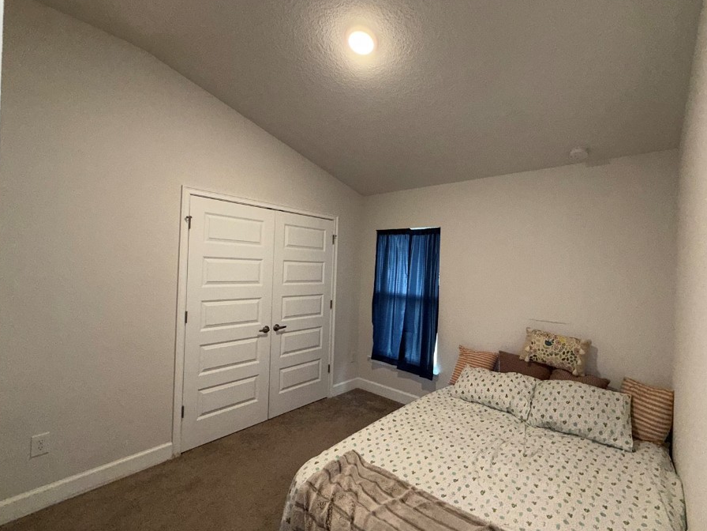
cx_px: 380
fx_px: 327
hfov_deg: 94.3
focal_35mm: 16
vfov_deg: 78.1
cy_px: 266
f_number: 2.2
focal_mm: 2.22
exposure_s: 1/60
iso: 160
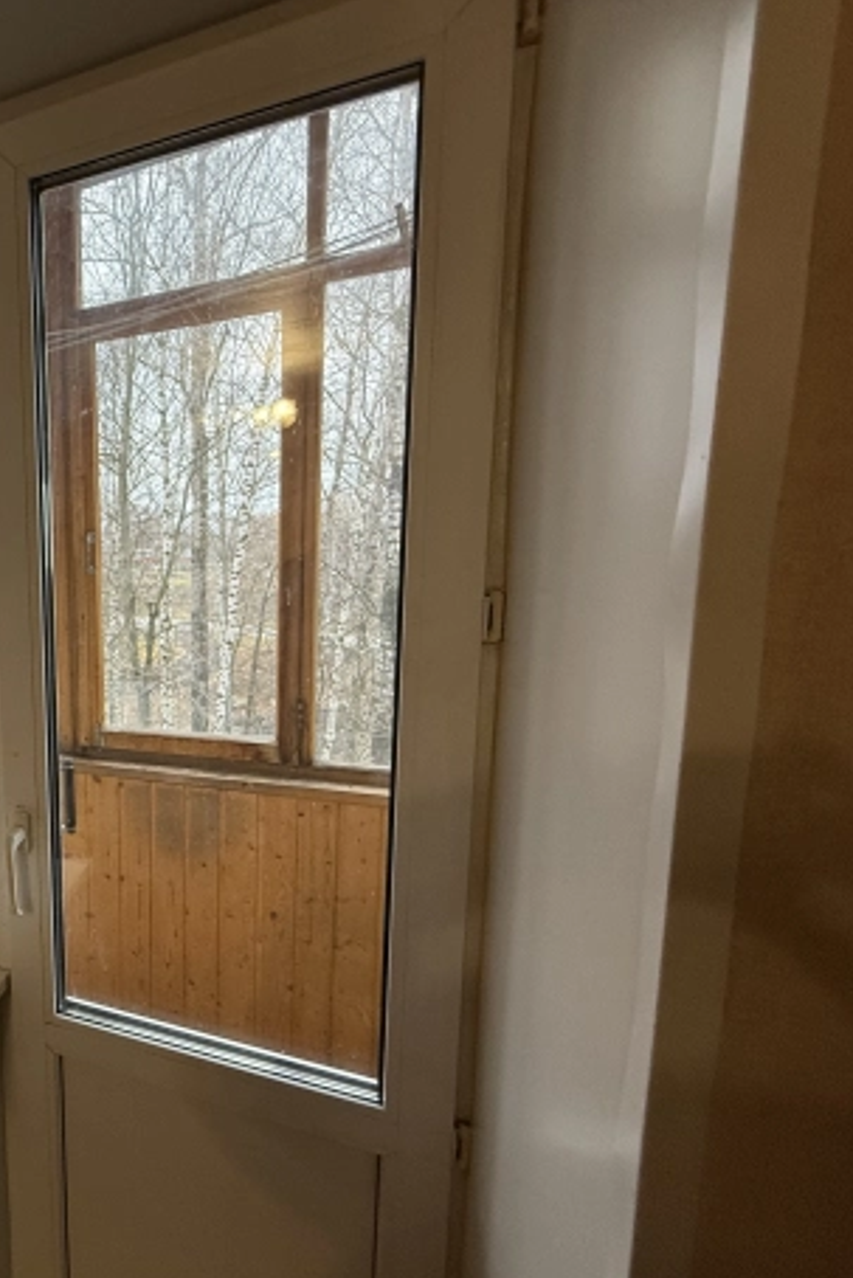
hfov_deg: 50.2
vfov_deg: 84.0
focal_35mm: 20
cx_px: 0
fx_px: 710
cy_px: 647
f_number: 2.2
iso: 250
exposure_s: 1/100
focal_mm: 2.22
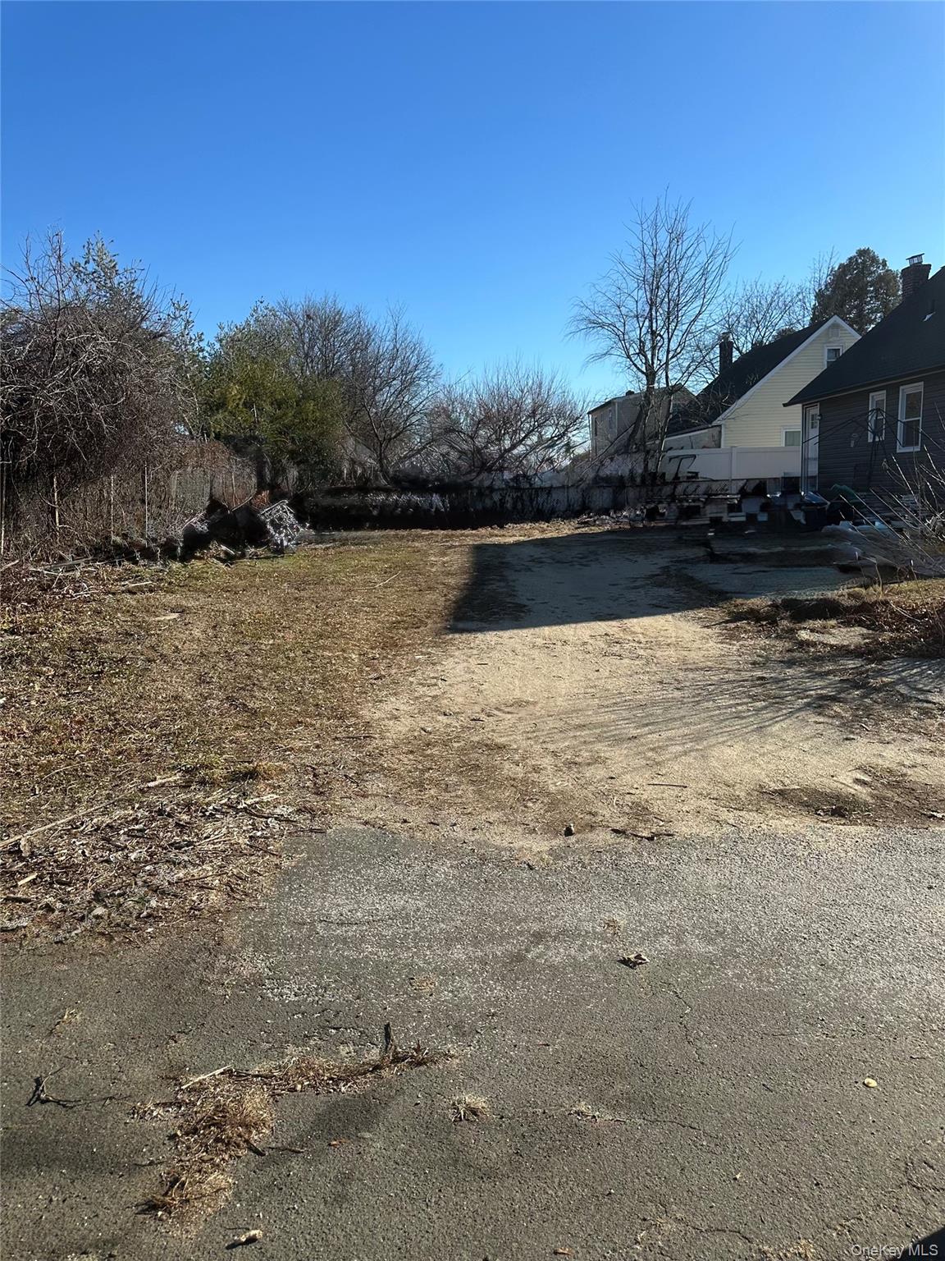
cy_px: 630
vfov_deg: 71.6
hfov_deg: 56.8
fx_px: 874
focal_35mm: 24
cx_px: 472
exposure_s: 1/3597
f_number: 1.78
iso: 80
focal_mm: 6.86
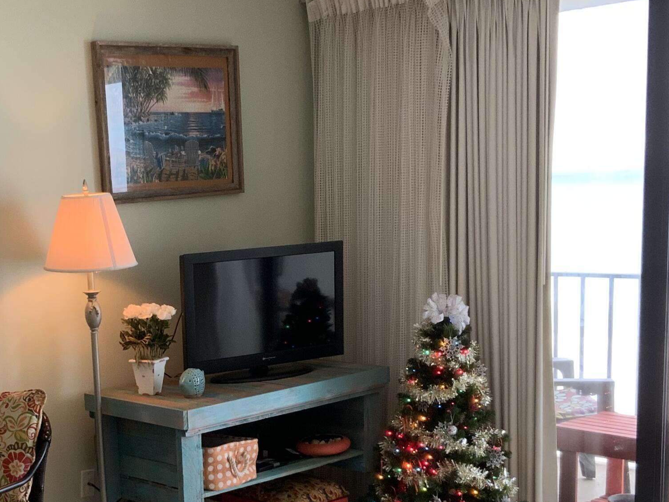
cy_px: 389
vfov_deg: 24.9
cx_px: 176
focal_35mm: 58
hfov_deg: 32.7
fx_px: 1121
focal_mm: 3
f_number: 1.8
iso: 100
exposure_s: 1/60
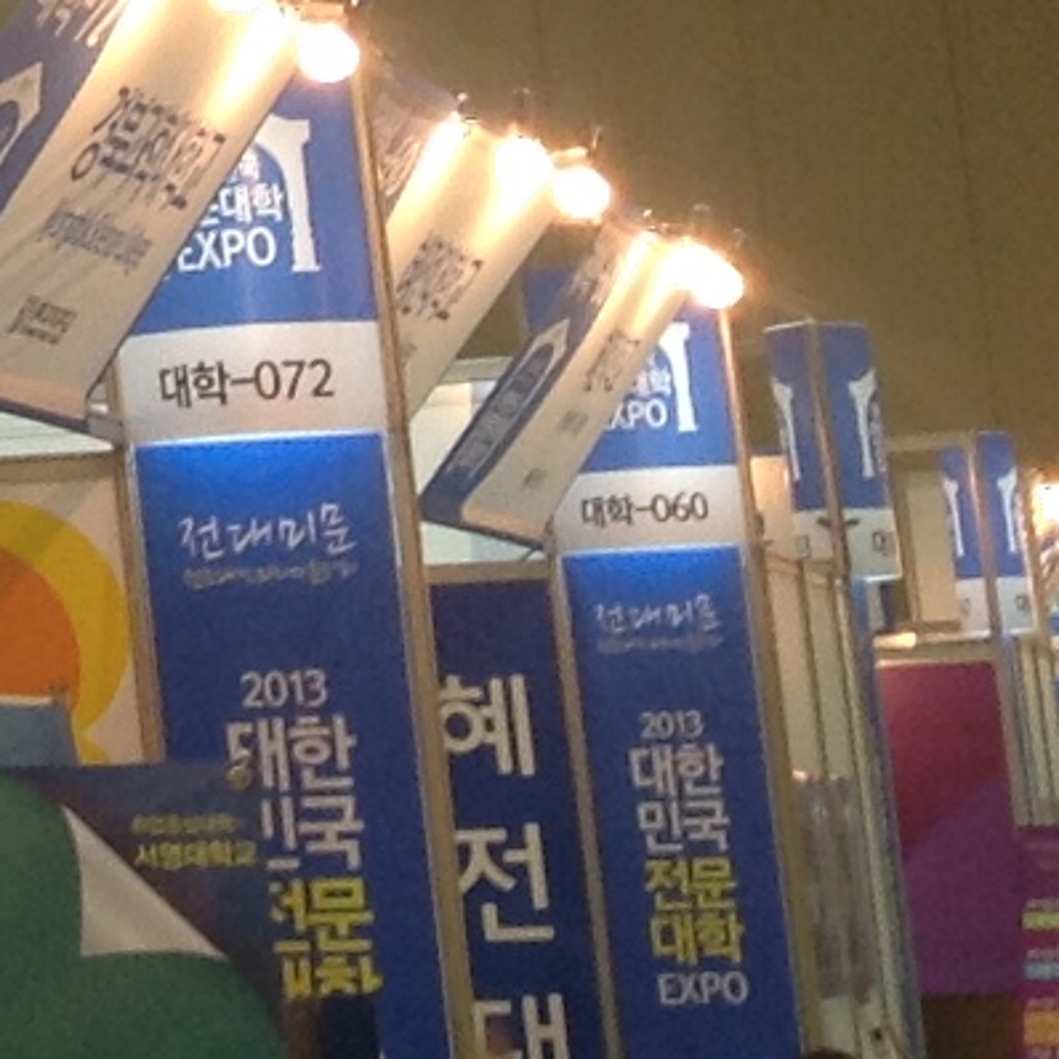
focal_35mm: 201
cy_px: -636
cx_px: -1980
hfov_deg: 7.7
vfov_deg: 8.5
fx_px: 6957
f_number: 2.4
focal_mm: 4.28
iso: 64
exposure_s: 1/17
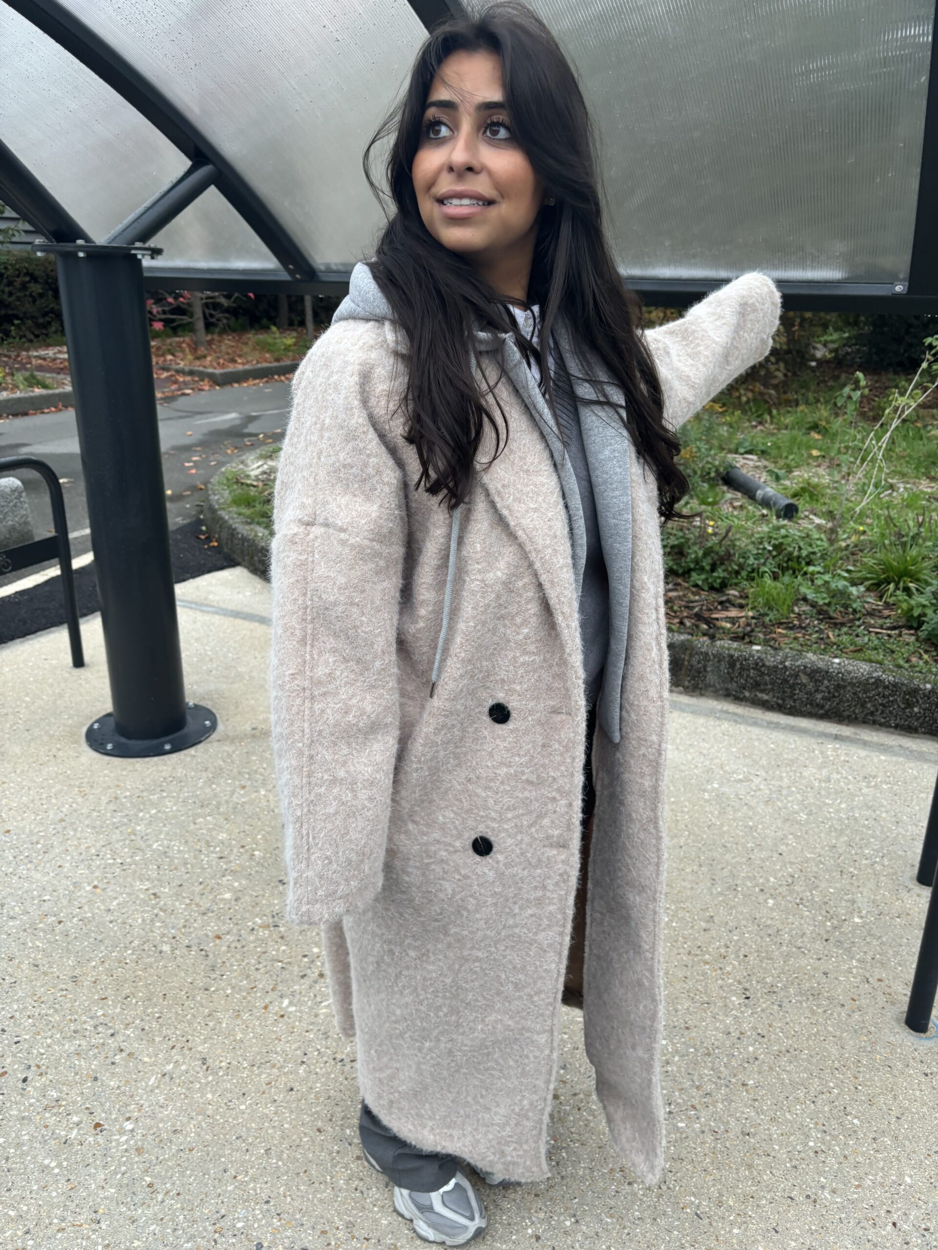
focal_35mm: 26
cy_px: 625
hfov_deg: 53.1
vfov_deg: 67.3
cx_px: 469
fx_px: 939
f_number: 1.6
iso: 100
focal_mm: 5.96
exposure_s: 1/121
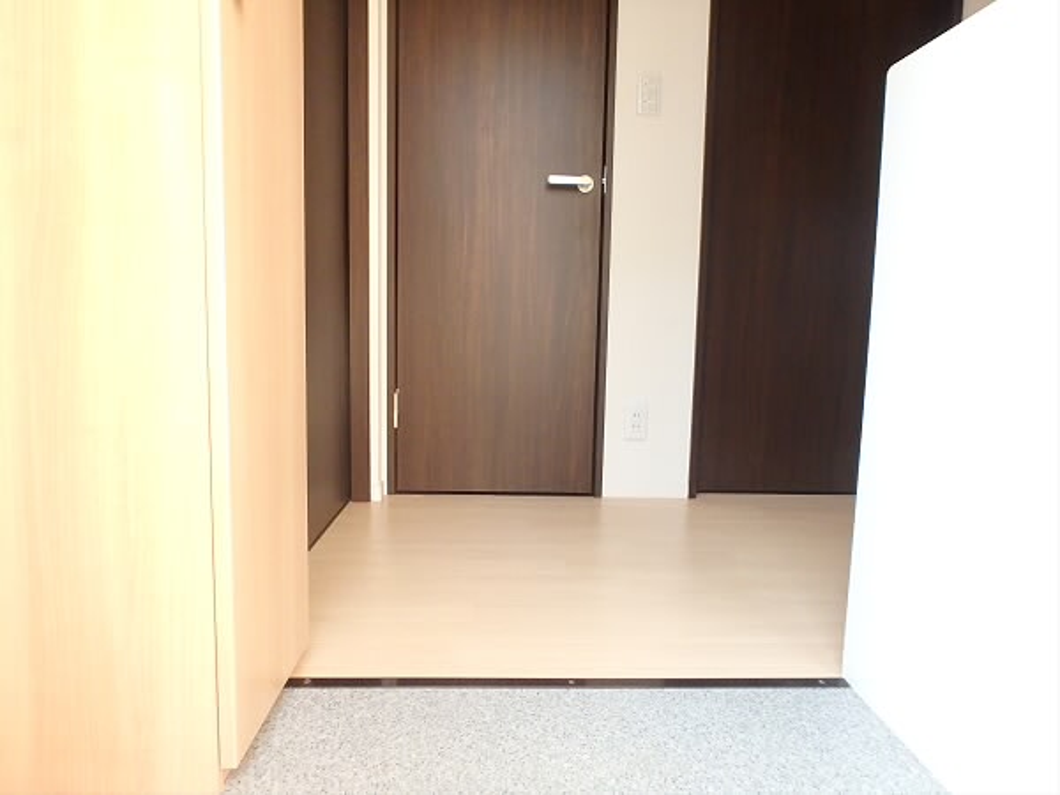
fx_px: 643
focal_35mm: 21
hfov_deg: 79.0
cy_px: 398
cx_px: 530
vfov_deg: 63.4
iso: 800
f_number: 3.5
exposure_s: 1/200
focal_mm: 3.7
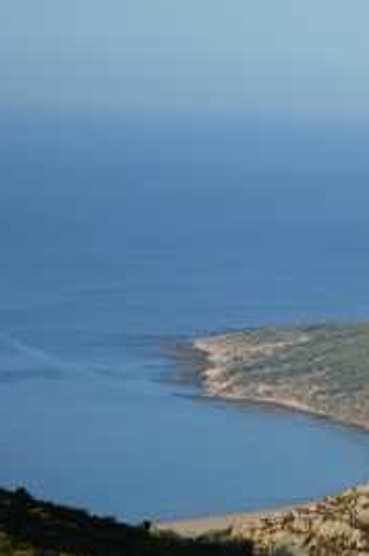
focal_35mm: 200
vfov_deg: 10.3
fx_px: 3083
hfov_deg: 6.8
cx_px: 334
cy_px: 278
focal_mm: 25.6
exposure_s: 1/250
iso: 80
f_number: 5.4
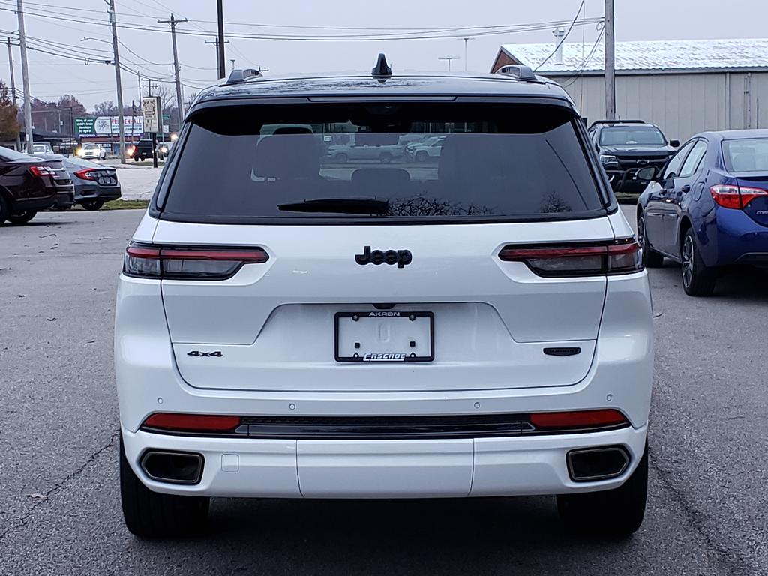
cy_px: 288
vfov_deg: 53.1
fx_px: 577
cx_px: 384
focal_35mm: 26
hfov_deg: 67.3
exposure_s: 1/60
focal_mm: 4.3
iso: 200
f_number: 2.4
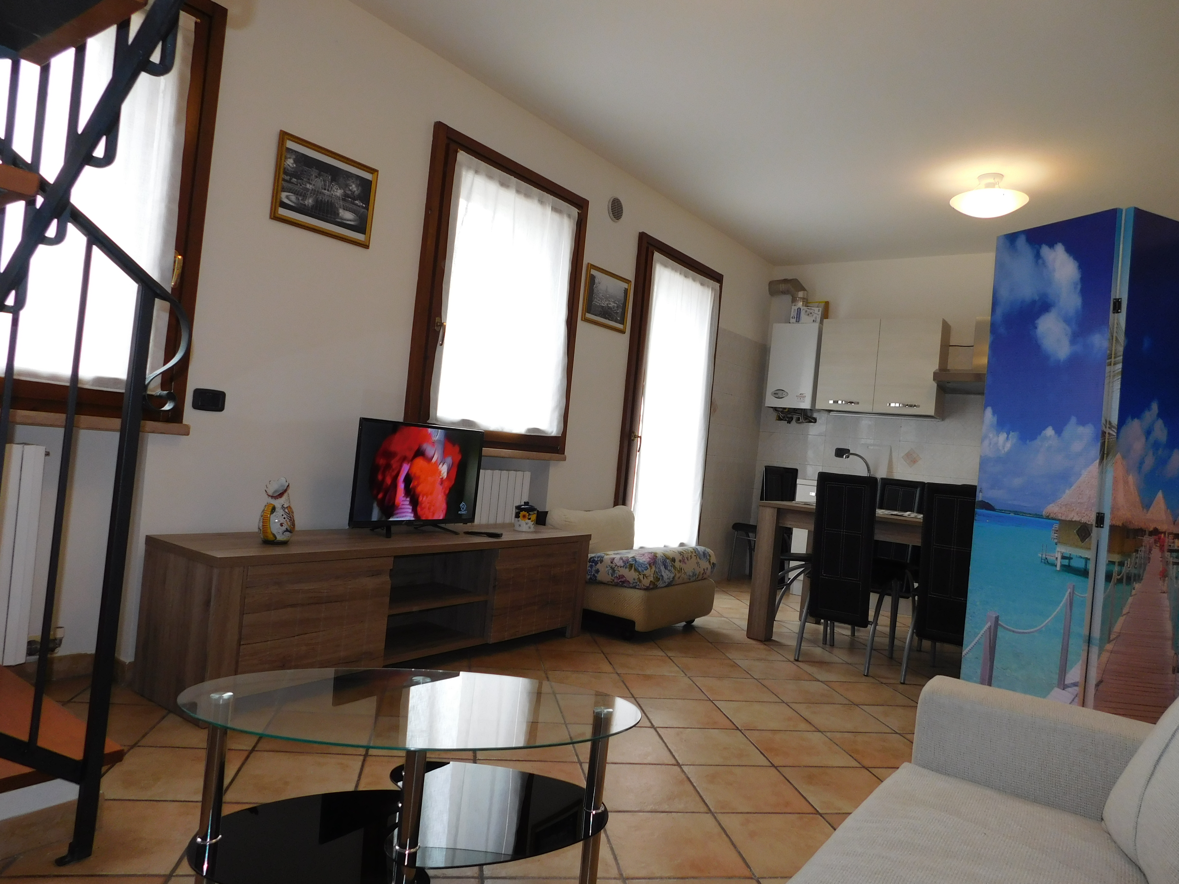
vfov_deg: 58.9
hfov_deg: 73.9
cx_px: 590
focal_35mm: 23
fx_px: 783
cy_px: 442
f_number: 3
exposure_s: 1/40
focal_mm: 4
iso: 125
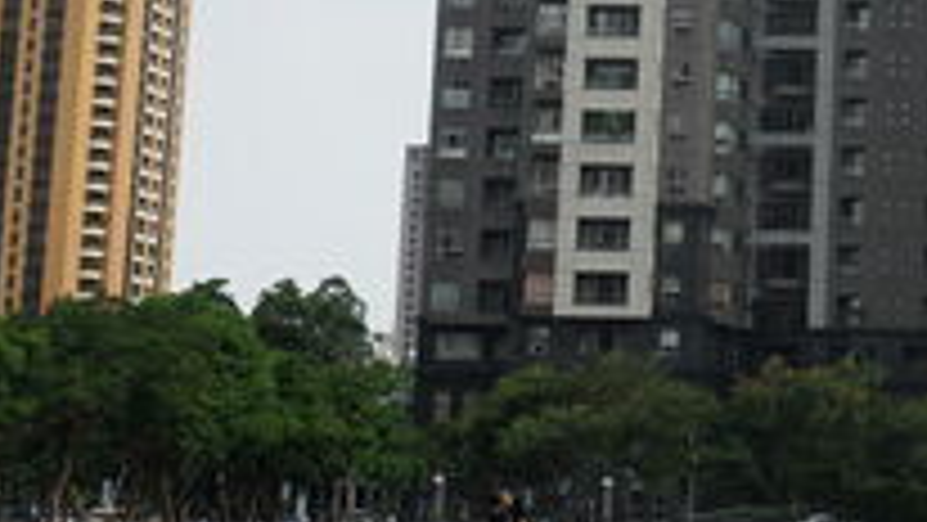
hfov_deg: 17.9
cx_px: 1058
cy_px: -43
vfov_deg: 10.5
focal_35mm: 115
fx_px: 2816
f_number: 8
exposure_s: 1/160
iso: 100
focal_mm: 25
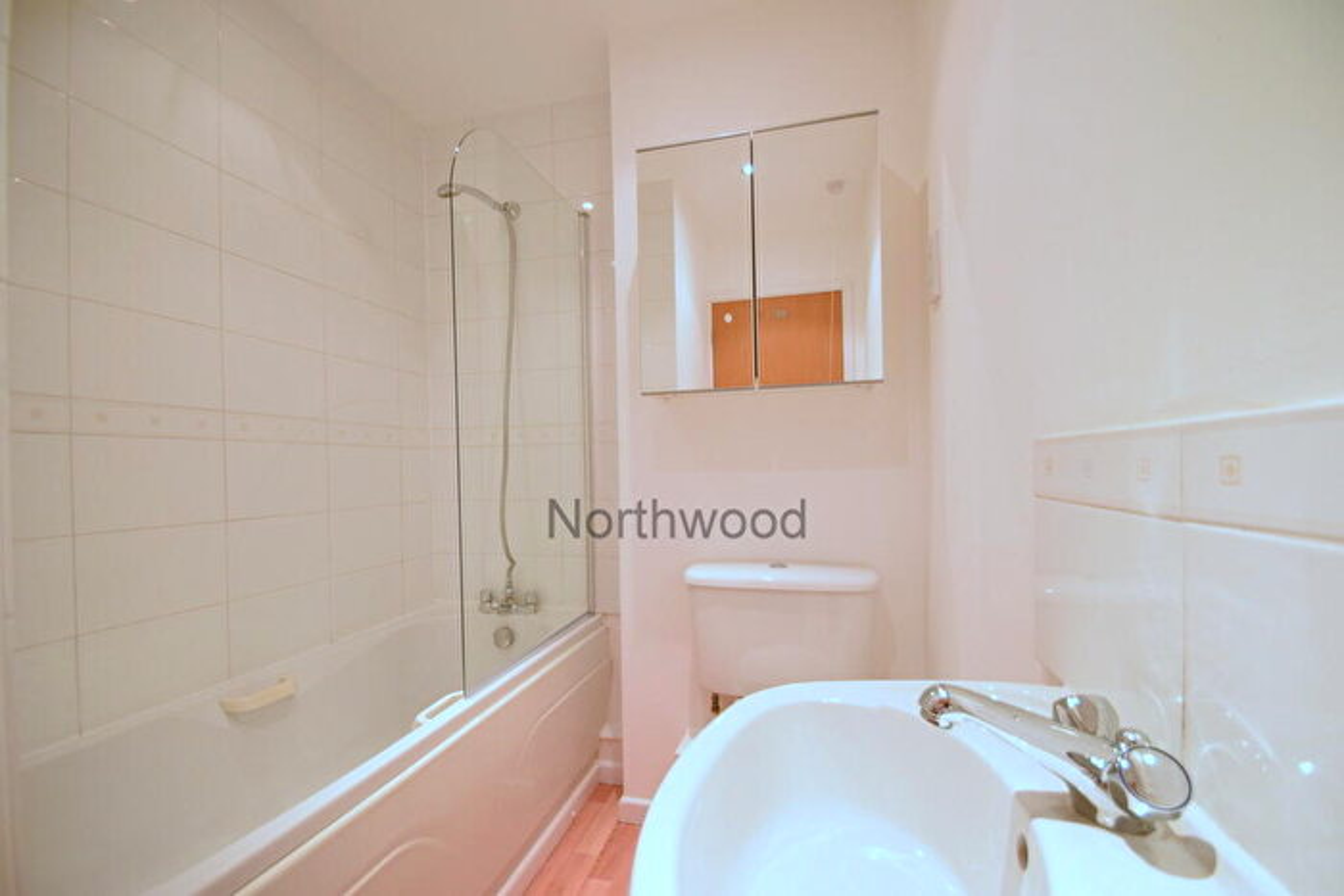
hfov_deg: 100.4
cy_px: 448
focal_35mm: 15
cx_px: 672
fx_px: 560
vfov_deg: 77.4
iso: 1000
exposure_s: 1/60
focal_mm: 10
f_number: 4
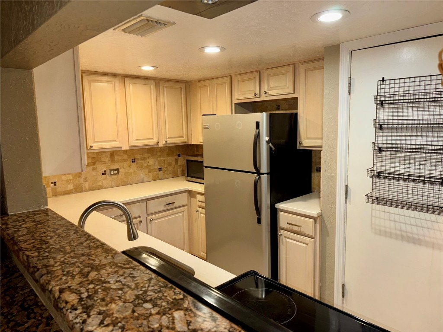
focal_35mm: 24
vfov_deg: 56.8
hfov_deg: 71.6
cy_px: 166
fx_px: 307
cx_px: 222
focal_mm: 6.76
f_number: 1.78
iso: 80
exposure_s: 1/28
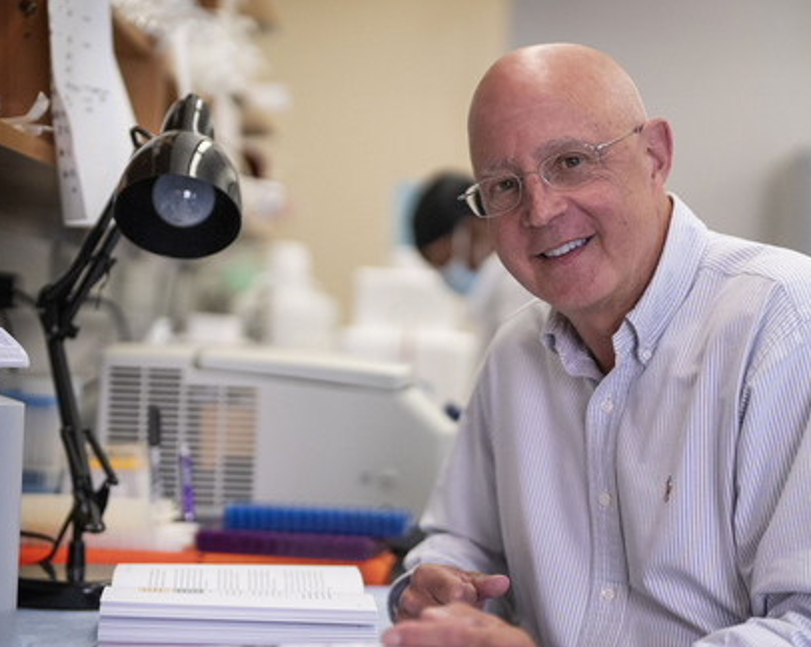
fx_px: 1942
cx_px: 641
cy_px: 364
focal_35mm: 81
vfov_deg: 18.9
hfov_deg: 23.3
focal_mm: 50
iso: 1600
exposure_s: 1/2500
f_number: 1.6
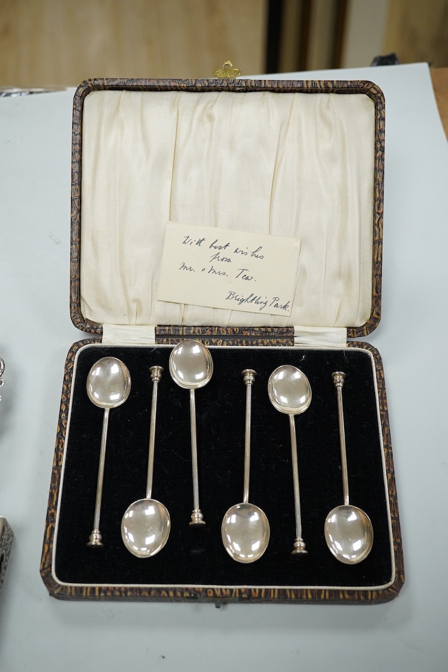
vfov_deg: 43.6
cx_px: 224
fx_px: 840
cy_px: 336
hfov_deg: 29.9
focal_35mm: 45
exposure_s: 1/400
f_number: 7.1
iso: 2500
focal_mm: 30
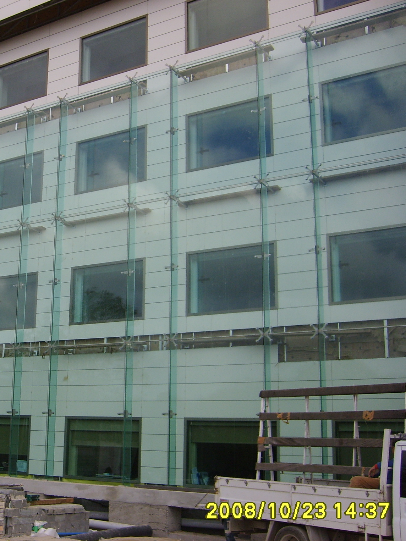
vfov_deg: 40.4
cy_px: 271
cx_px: 55
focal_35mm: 47
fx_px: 735
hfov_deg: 29.8
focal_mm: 5.8
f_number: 2.8
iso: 50
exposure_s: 1/1000
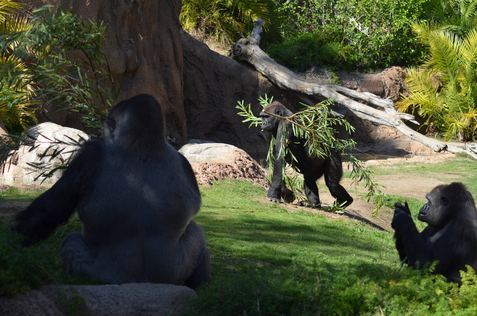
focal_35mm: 105
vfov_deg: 13.0
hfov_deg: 19.5
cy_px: 158
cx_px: 238
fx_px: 1388
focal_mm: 70
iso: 220
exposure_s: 1/500
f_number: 5.6
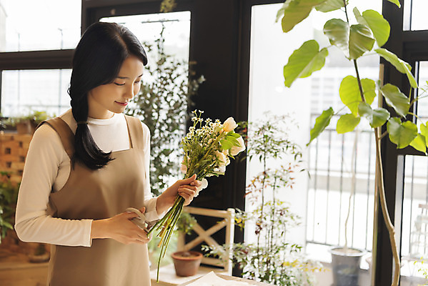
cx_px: 214
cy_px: 143
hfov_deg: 42.7
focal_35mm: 46
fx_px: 547
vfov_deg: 29.3
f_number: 3.2
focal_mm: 46
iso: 400
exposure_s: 1/100
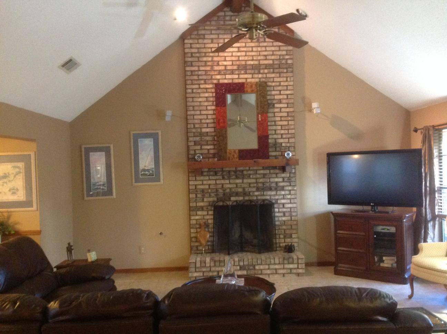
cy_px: 167
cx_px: 224
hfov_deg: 52.7
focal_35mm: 35
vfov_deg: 40.6
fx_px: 451
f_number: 2.4
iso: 500
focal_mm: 4.28
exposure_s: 1/15
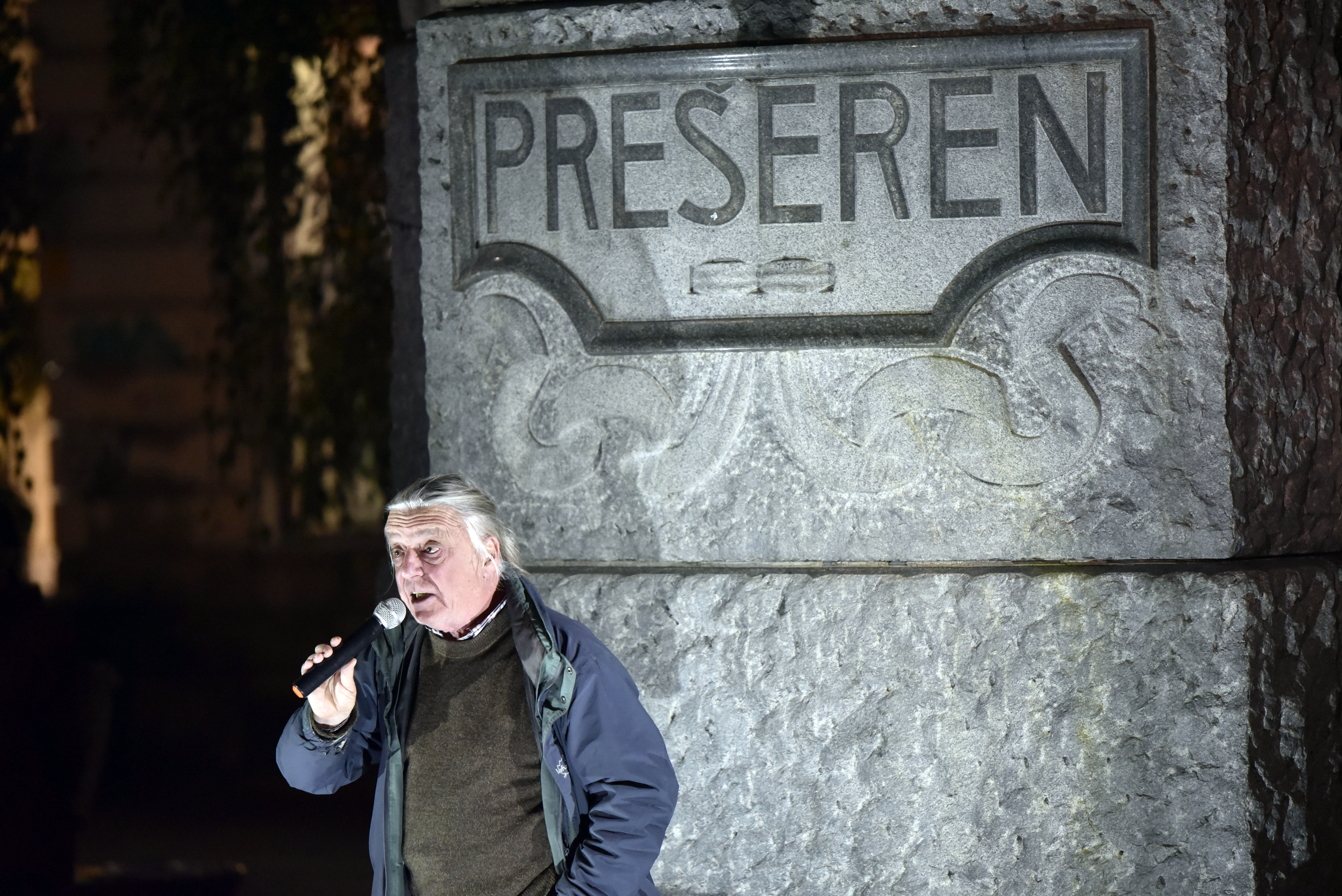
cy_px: 448
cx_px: 671
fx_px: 7458
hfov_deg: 10.3
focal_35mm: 200
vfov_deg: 6.9
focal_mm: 200
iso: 2500
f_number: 2.8
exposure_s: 1/100
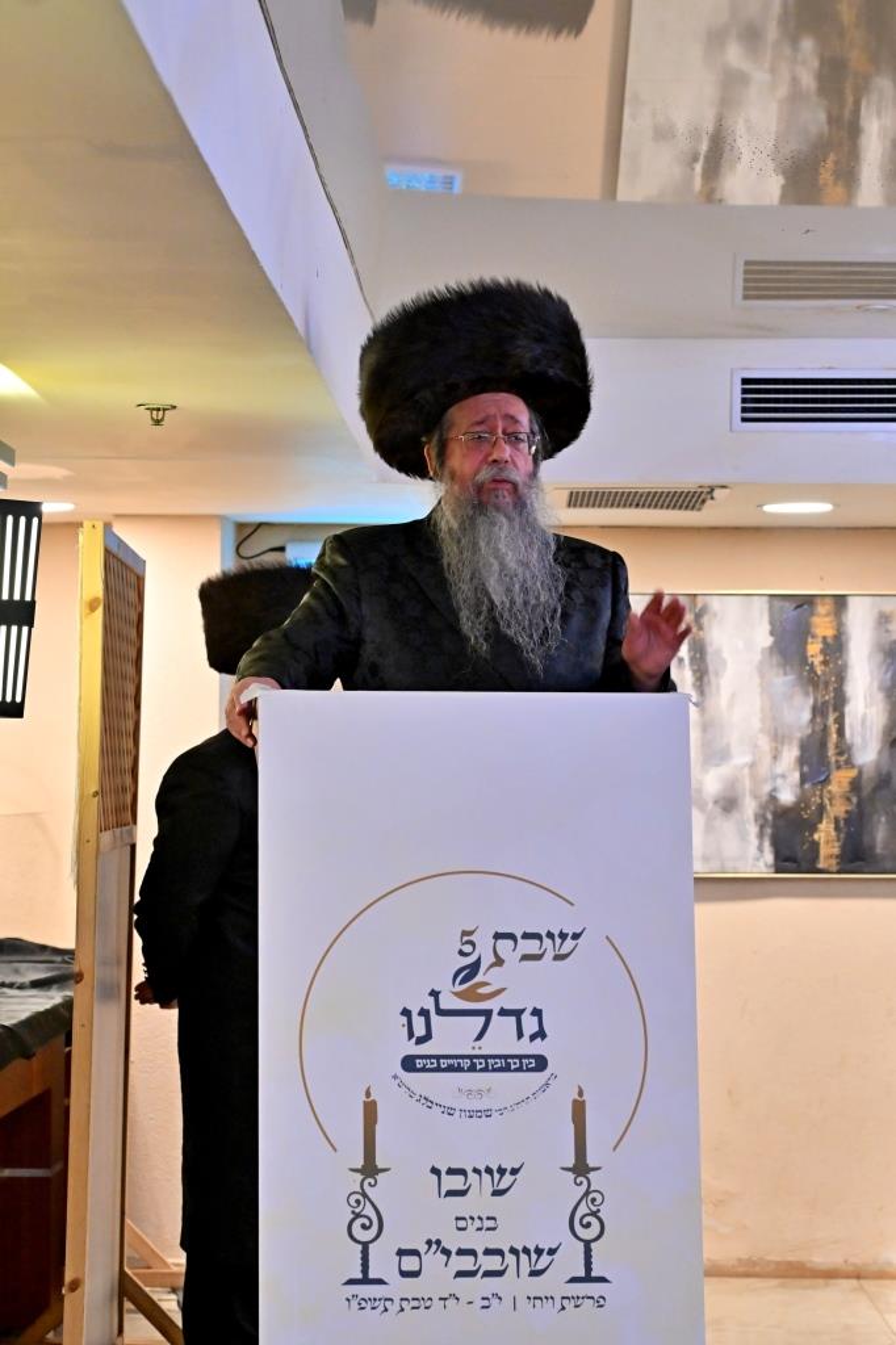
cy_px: 672
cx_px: 448
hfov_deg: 16.3
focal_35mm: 84
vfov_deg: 24.2
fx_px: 3138
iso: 1600
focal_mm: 56
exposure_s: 1/125
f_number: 4
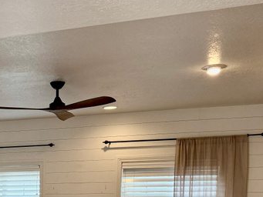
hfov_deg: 25.5
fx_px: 547
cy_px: 251
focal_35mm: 72
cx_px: -6
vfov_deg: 19.0
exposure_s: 1/240
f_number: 1.78
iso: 160
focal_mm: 6.76
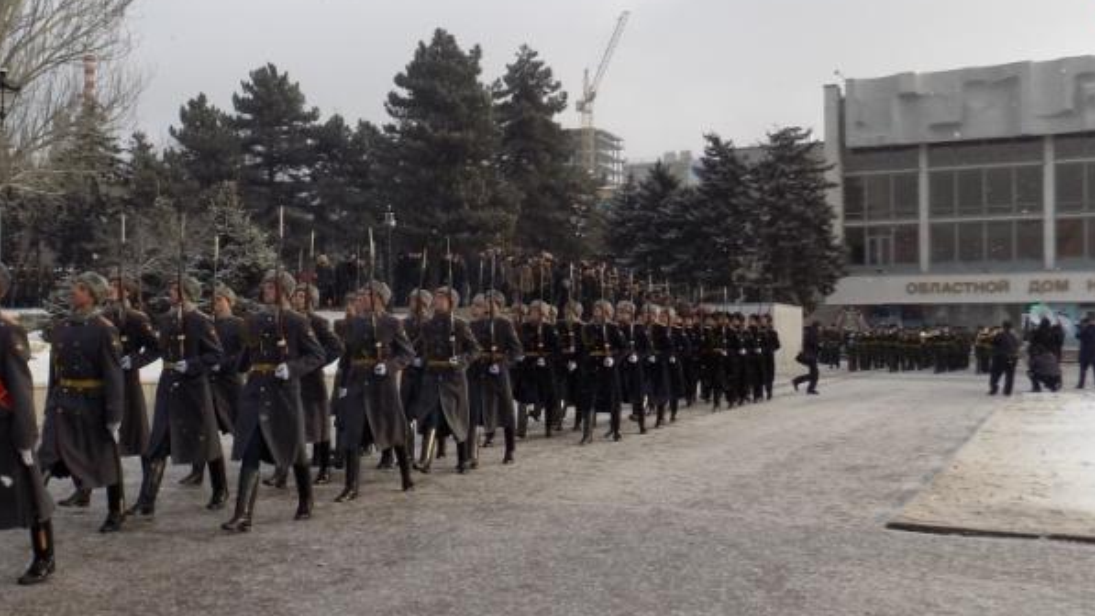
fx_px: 1249
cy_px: 326
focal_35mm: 43
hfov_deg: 44.3
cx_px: 171
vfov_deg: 27.7
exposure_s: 1/500
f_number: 3.1
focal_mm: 4
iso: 80
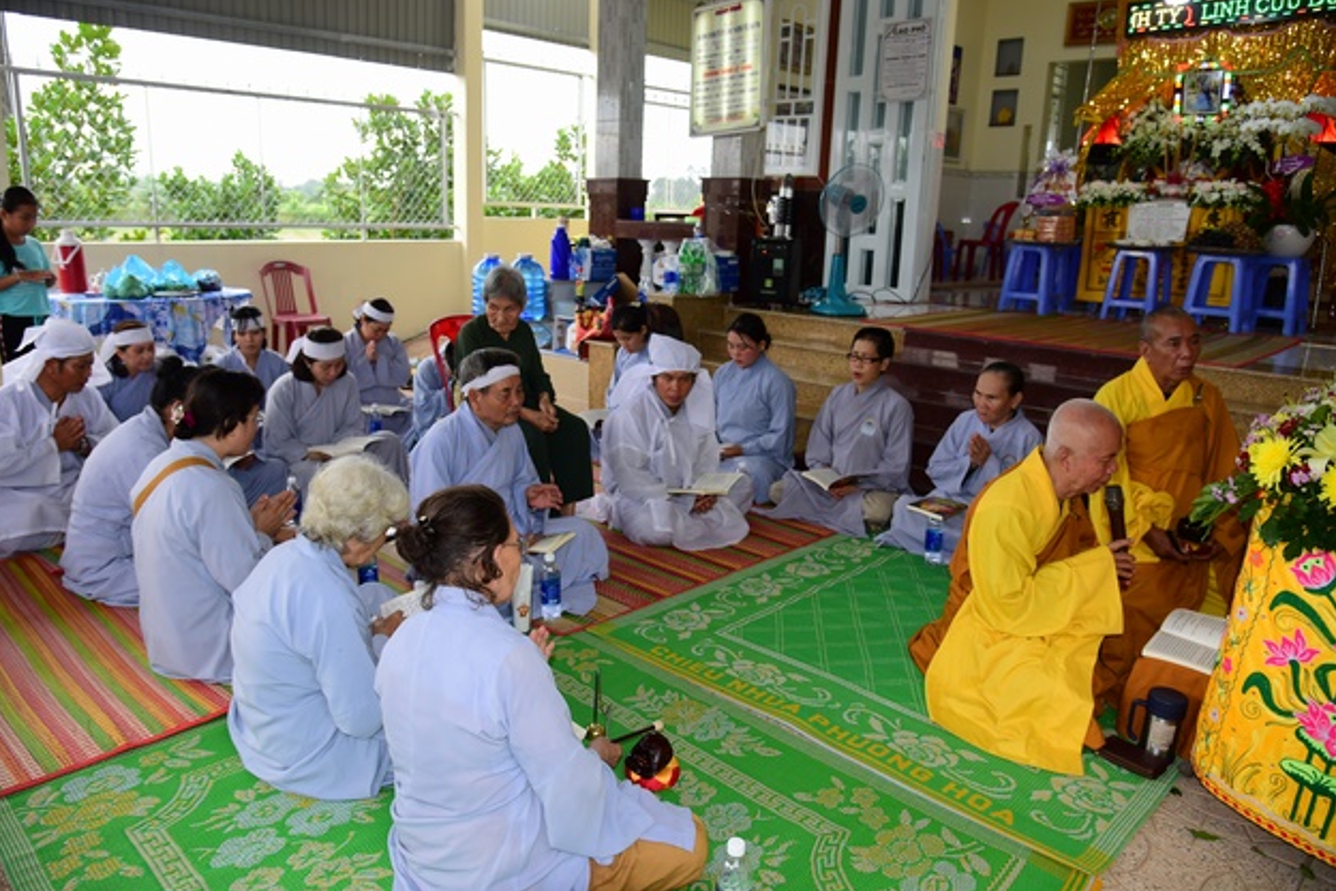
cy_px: 441
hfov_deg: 71.5
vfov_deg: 51.3
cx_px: 651
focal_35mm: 25
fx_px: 928
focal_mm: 24
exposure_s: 1/100
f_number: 4
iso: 320
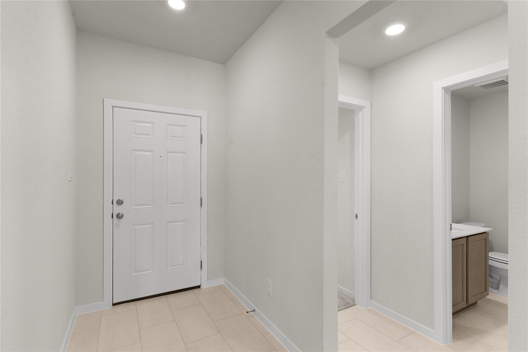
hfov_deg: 93.3
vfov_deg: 70.4
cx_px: 264
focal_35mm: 17
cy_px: 176
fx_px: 249
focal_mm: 17
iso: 100
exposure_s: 1/2.5
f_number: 9
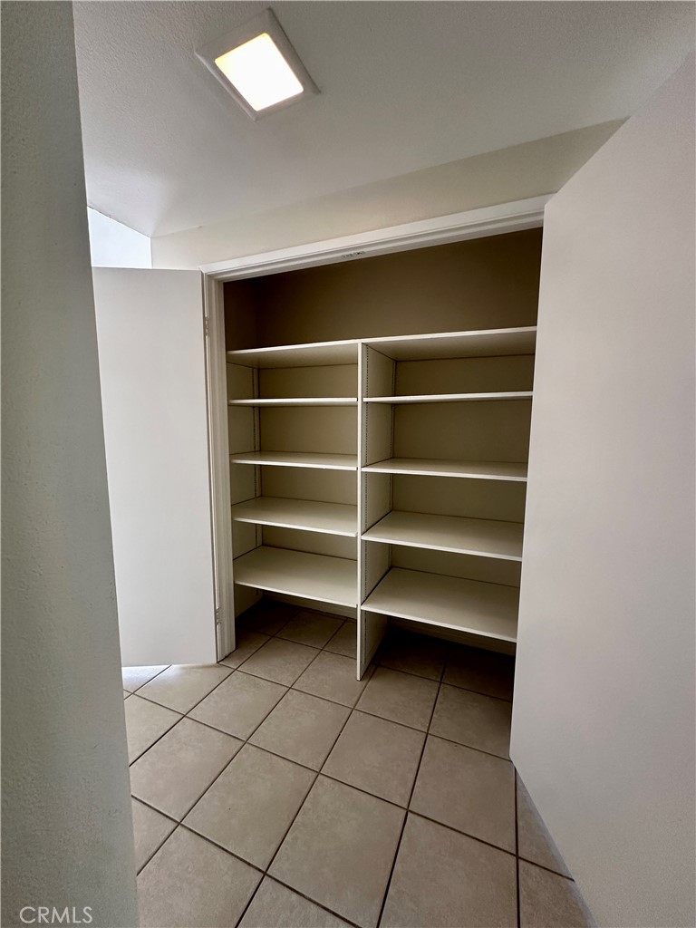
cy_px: 464
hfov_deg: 85.7
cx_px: 348
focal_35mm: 14
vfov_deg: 102.1
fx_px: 375
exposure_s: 1/60
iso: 160
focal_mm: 2.22
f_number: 2.2
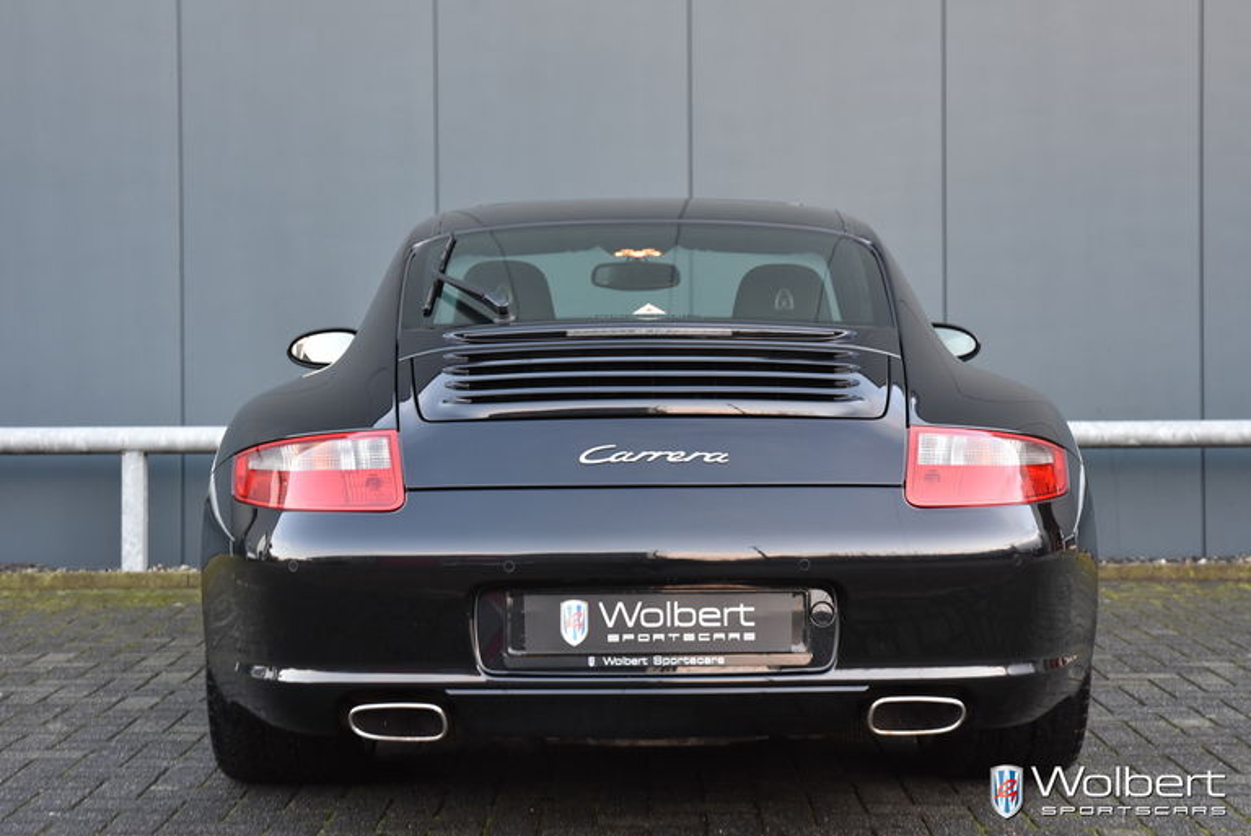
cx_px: 626
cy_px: 418
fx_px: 2295
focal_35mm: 66
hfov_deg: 30.5
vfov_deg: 20.6
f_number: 5
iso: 800
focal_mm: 44
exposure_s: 1/100
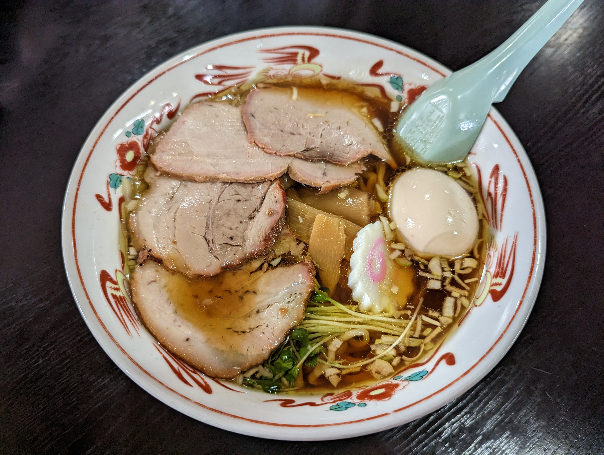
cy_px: 228
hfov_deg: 71.5
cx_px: 302
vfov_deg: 56.9
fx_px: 419
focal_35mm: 24
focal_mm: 6.81
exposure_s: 1/100
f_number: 1.85
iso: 385
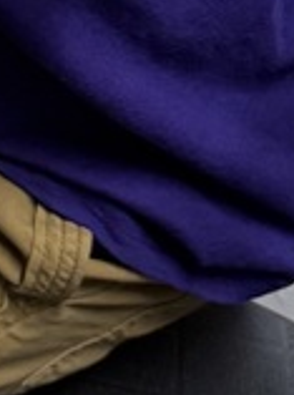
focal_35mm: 157
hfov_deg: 7.9
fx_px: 1785
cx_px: -638
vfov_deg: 12.0
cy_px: -204
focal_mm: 6.76
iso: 200
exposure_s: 1/70
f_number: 1.78
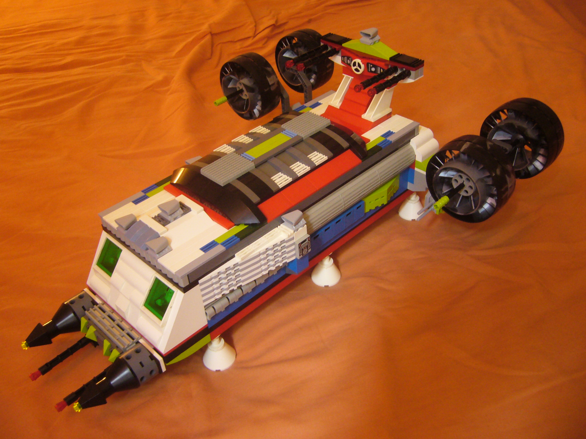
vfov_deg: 40.7
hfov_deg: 52.6
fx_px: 593
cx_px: 293
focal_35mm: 35
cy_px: 220
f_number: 2.8
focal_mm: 5.8
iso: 200
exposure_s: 1/8
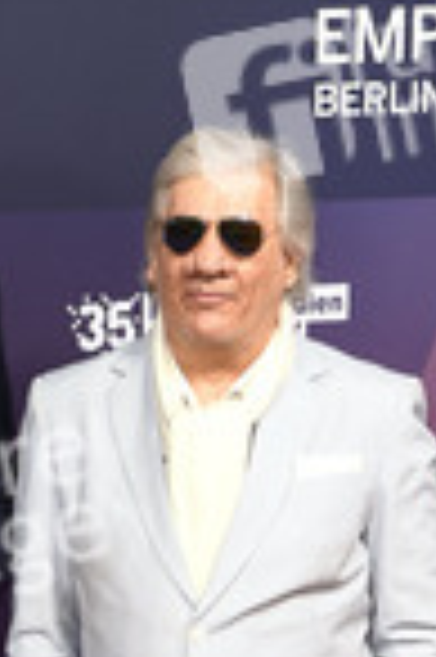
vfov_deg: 10.6
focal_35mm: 192
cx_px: 4
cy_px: 760
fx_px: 3496
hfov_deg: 7.1
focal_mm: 70
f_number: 5
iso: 800
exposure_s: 1/200
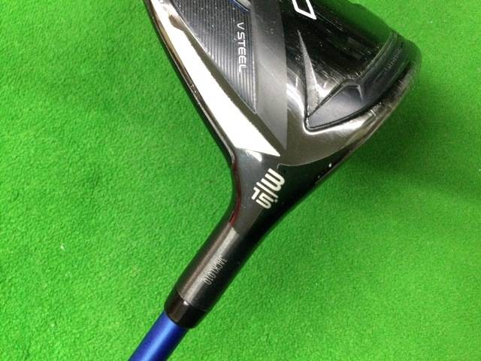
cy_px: 180
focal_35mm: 31
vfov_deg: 45.4
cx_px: 240
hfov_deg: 58.4
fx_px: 431
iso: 200
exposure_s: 1/30
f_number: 2.4
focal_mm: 3.3
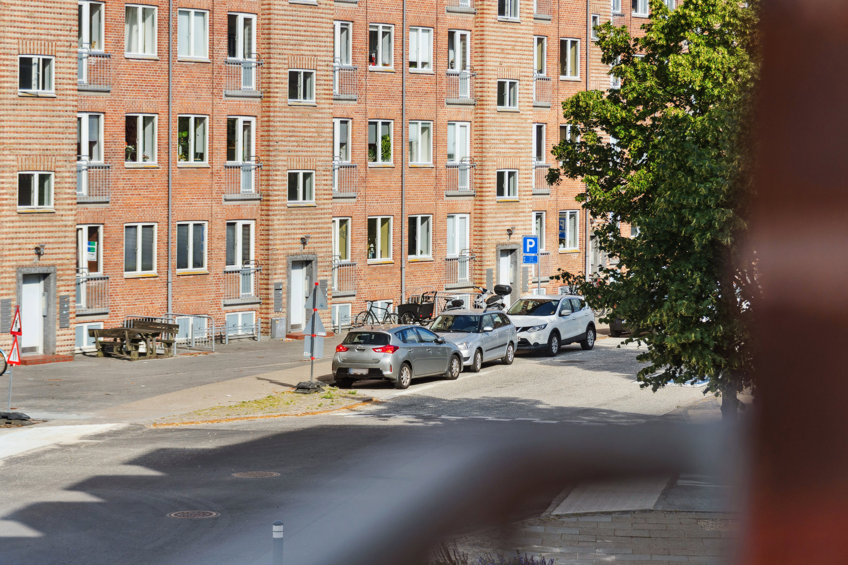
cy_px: 282
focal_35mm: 105
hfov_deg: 19.5
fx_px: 2473
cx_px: 424
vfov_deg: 13.0
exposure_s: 1/1000
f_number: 4
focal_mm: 70
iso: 200
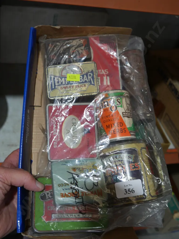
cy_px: 120
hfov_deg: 32.9
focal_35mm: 44
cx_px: 90
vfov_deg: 42.9
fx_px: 303
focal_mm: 22
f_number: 4.7
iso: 200
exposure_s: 1/60
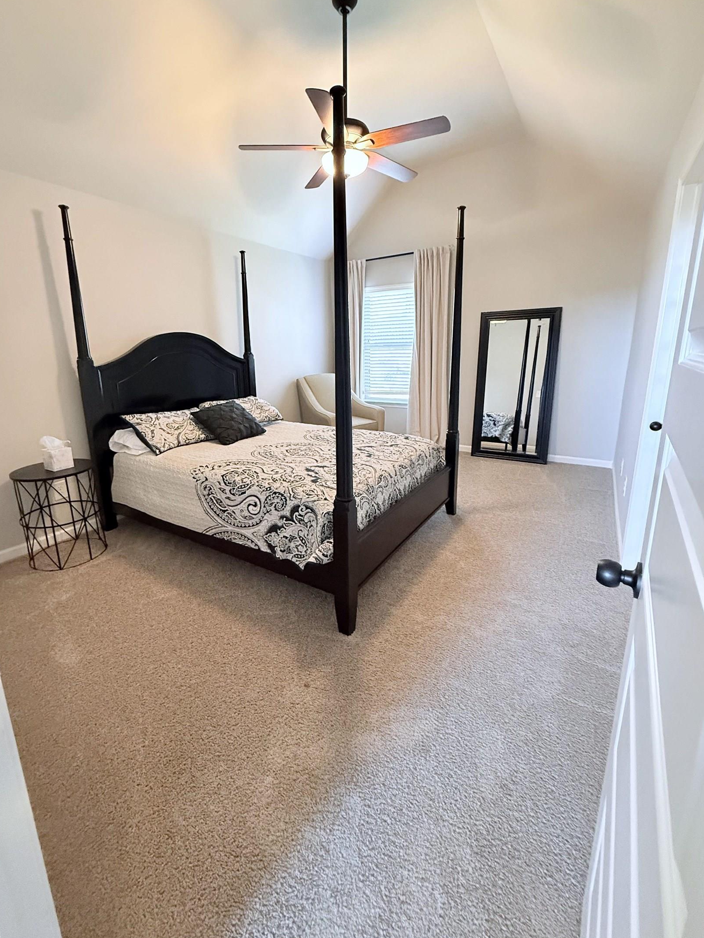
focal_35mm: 15
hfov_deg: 81.7
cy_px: 441
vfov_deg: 98.1
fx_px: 407
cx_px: 337
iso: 800
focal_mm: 2.22
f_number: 2.2
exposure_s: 1/60
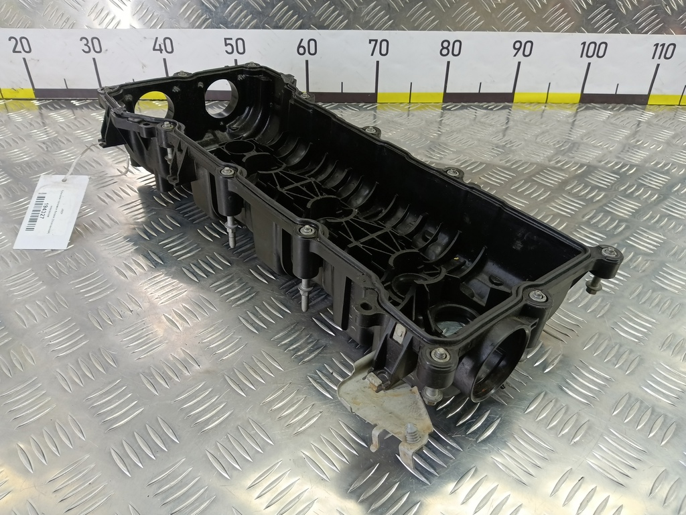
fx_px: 456
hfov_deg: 73.9
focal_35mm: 23
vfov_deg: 58.9
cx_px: 343
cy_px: 258
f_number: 1.6
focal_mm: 4.11
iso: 160
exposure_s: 1/50
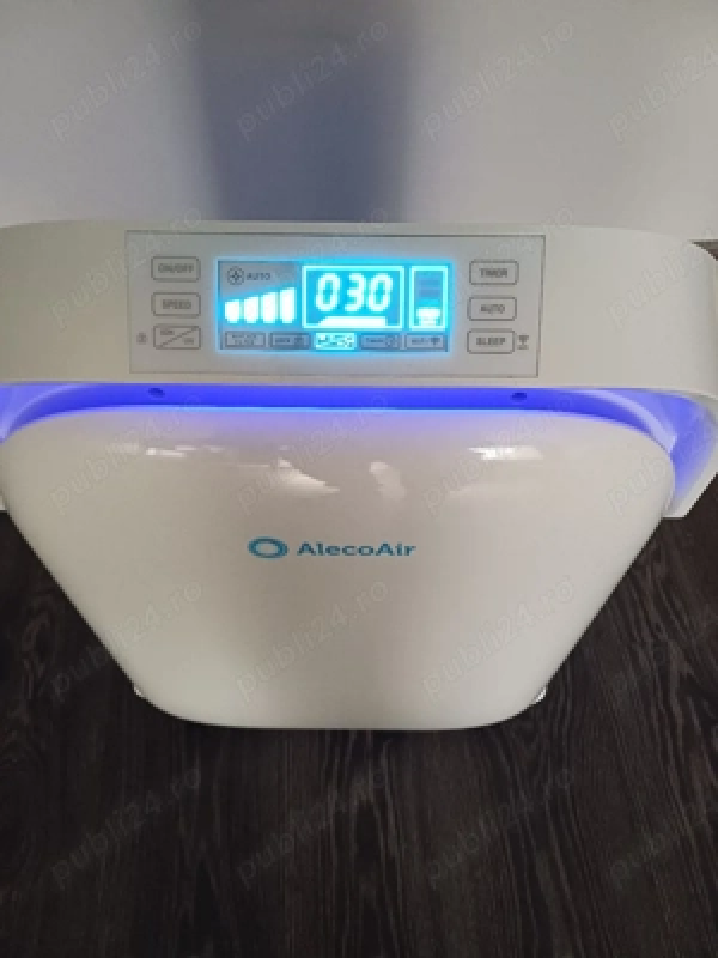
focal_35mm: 25
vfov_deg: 69.4
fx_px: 691
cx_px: 359
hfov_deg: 54.9
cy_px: 479
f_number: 1.8
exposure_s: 1/25
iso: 500
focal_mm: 4.65
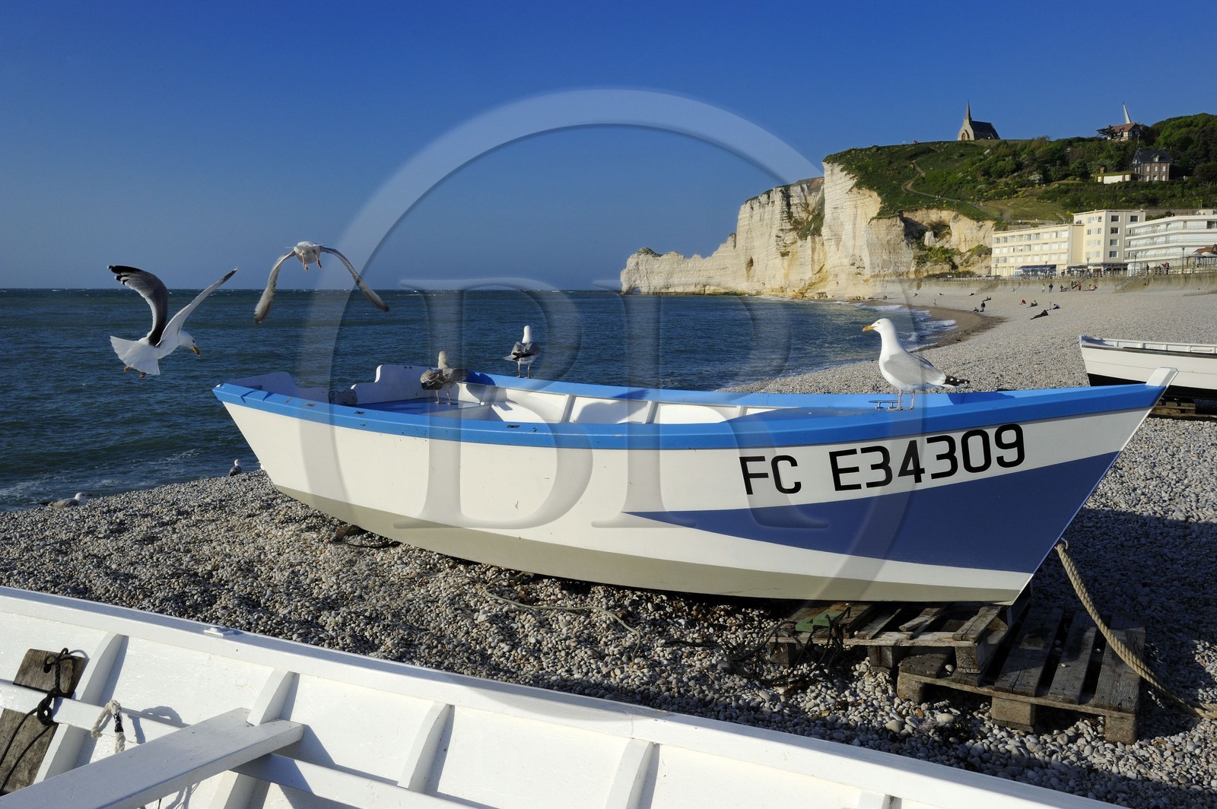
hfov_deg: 58.8
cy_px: 404
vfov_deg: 41.0
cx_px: 608
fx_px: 1081
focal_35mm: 32
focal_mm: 32
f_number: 18
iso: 800
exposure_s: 1/640
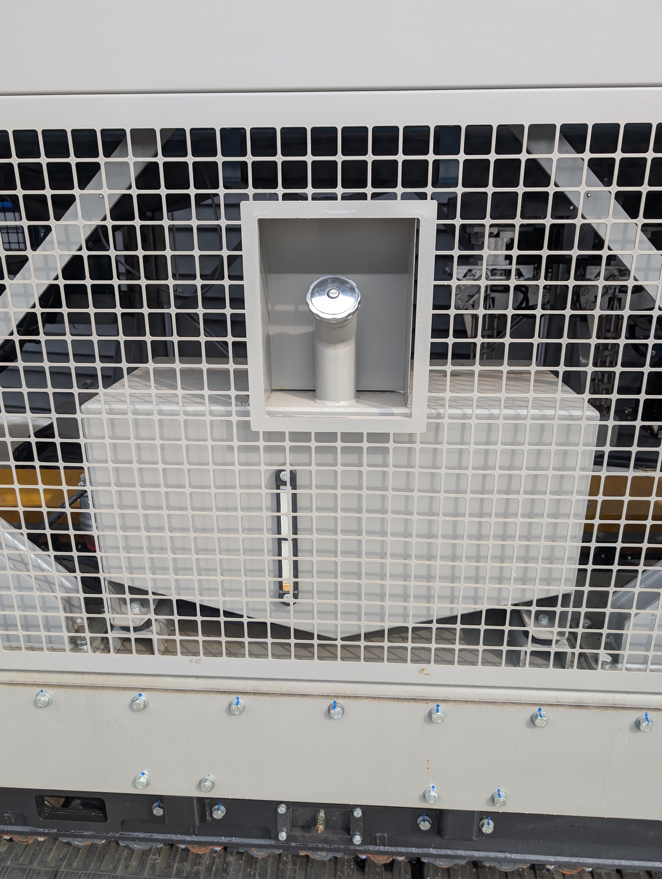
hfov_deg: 56.9
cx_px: 331
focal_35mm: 24
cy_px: 440
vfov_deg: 71.5
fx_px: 610
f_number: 1.68
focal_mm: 6.9
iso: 22
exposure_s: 1/269
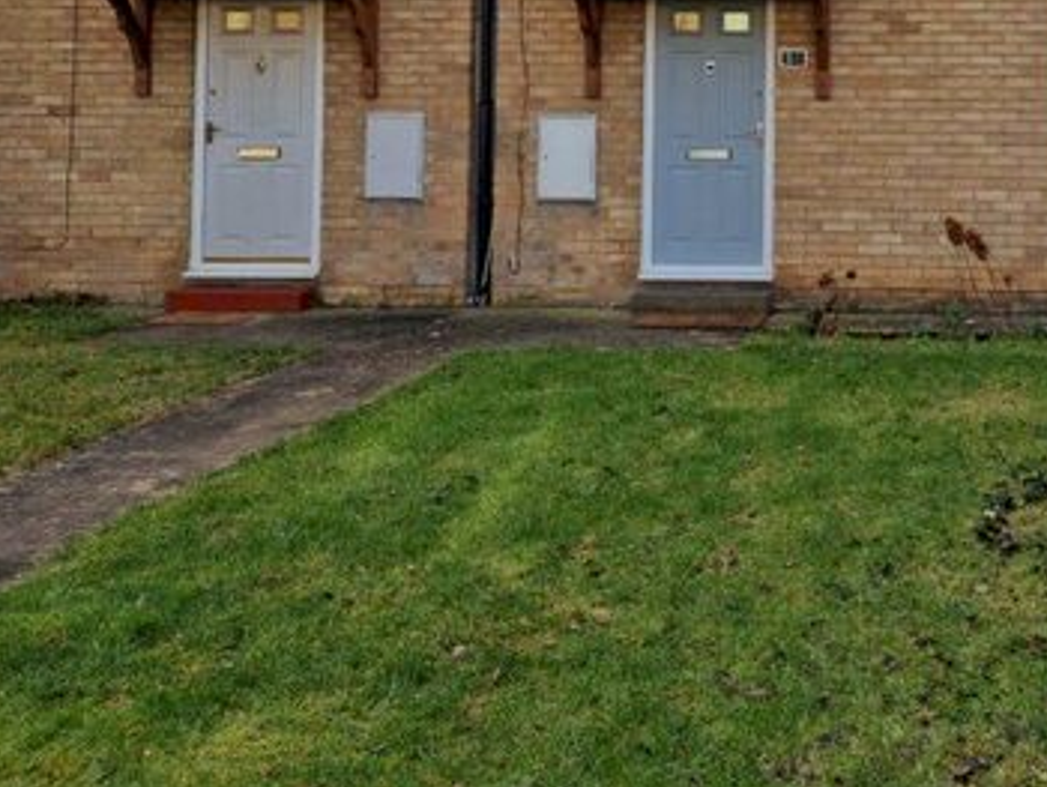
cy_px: 10
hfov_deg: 39.2
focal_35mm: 46
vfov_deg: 29.6
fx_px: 1392
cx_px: 876
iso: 50
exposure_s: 1/632
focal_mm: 5.4
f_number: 1.8
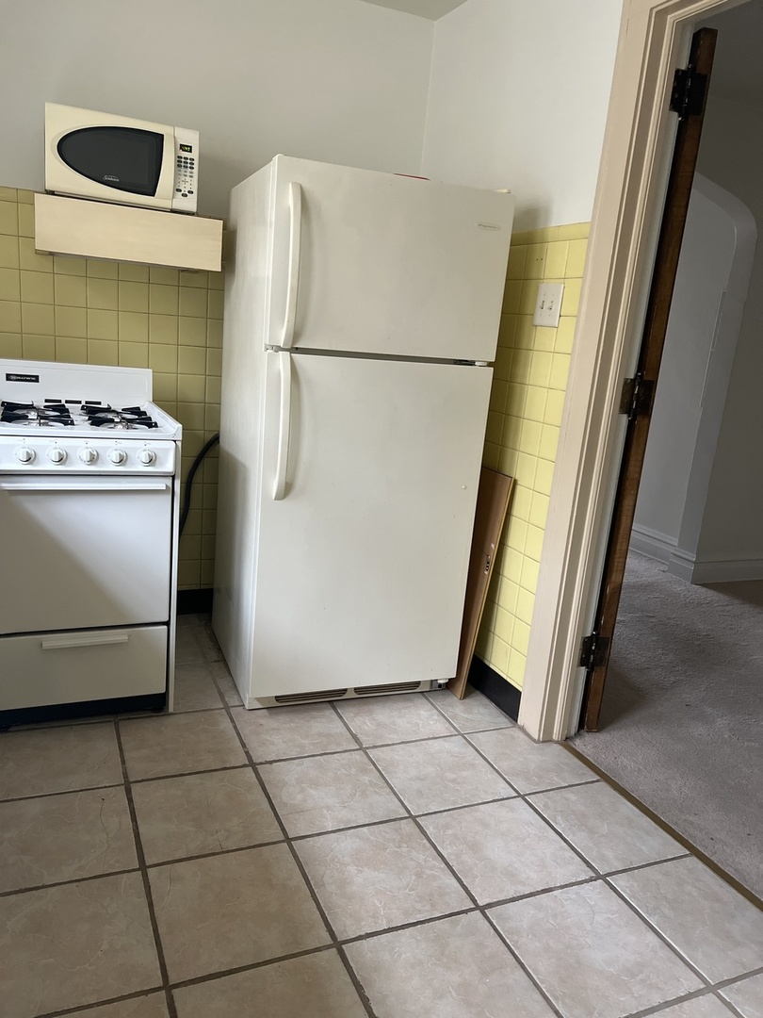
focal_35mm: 26
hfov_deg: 53.1
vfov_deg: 67.3
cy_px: 509
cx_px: 382
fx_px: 764
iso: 250
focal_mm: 5.7
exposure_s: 1/60
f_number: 1.5
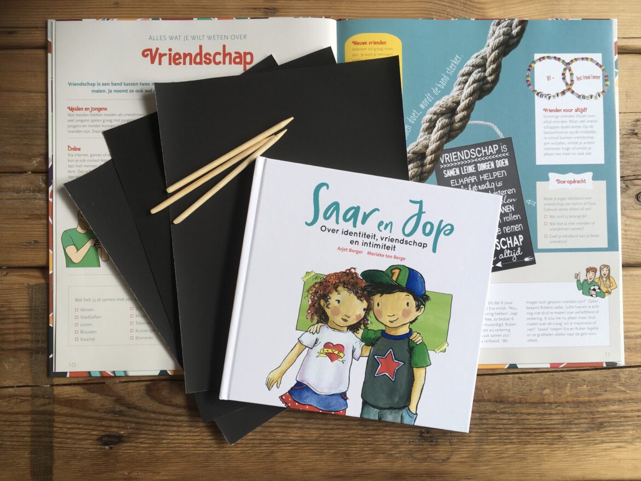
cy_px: 240
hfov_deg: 61.6
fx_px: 537
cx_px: 320
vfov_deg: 48.2
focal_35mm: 29
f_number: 2.2
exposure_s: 1/50
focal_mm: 4.15
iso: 25
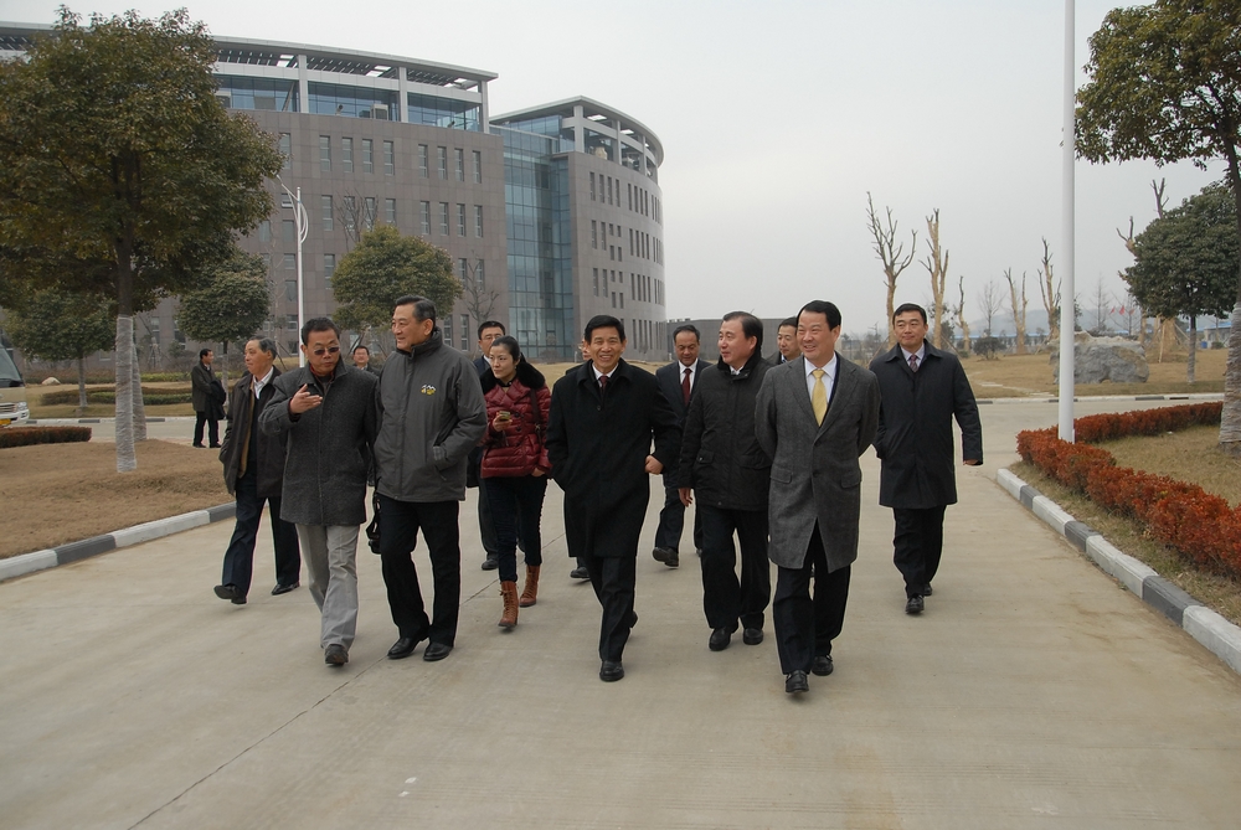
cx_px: 620
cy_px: 415
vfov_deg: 43.7
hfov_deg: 61.9
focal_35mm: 30
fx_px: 1035
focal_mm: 20
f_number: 3.5
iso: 400
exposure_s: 1/1250
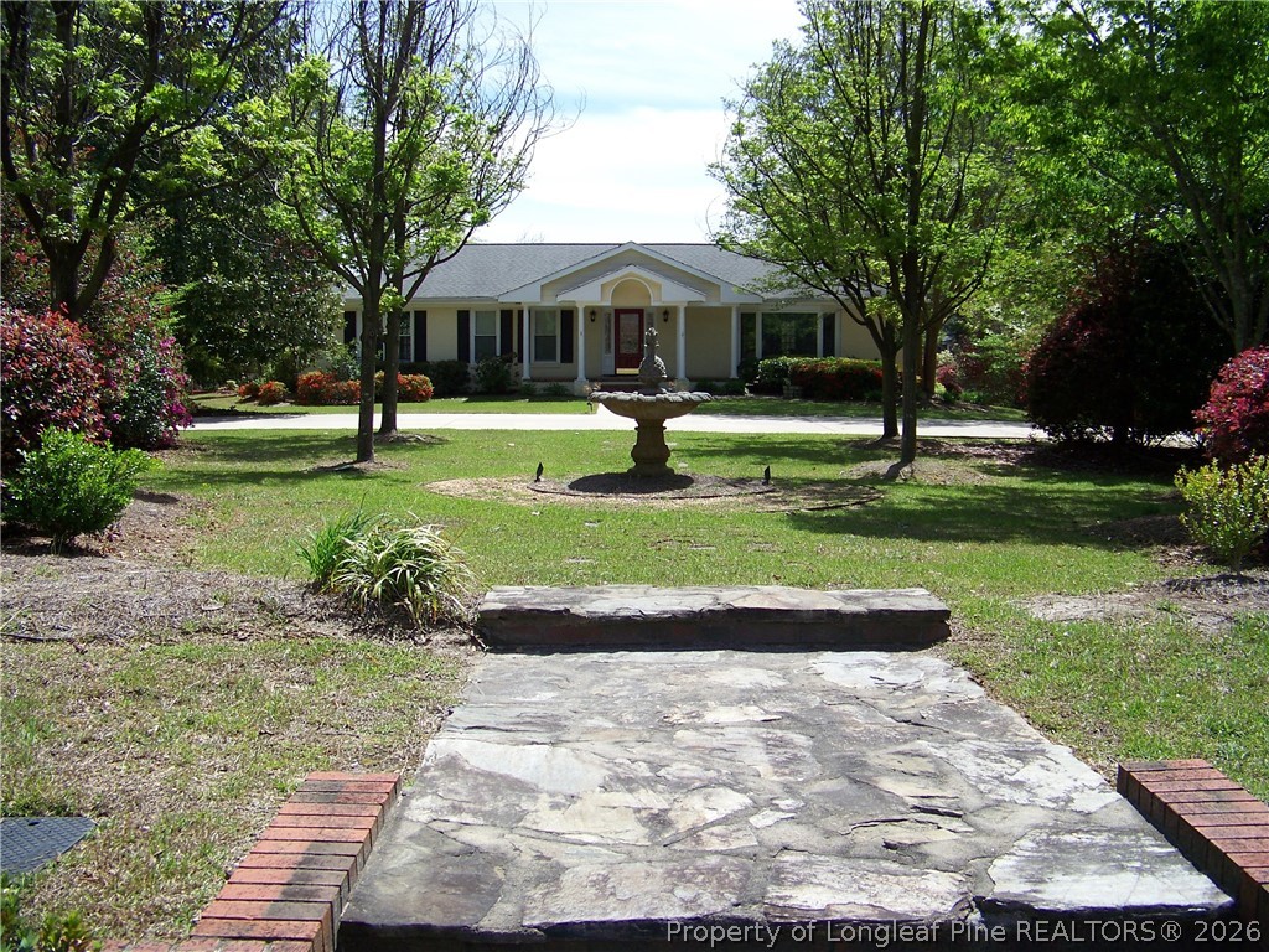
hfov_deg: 51.4
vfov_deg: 39.7
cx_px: 634
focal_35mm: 36
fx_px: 1320
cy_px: 476
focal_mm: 5.85
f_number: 2.8
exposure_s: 1/640
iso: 64
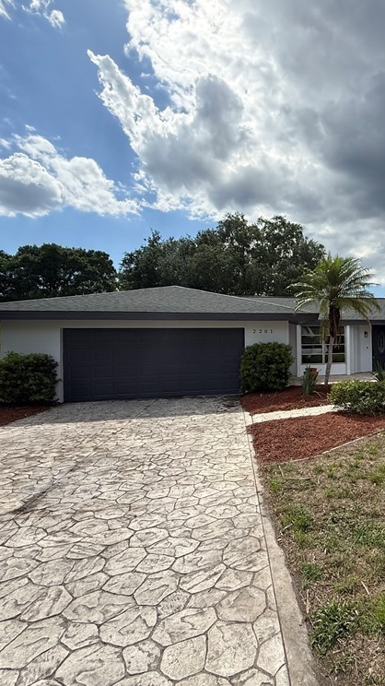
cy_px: 335
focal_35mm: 21
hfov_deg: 48.6
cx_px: 337
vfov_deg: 83.8
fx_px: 381
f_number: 2.2
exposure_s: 1/2976
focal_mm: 2.22
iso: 64
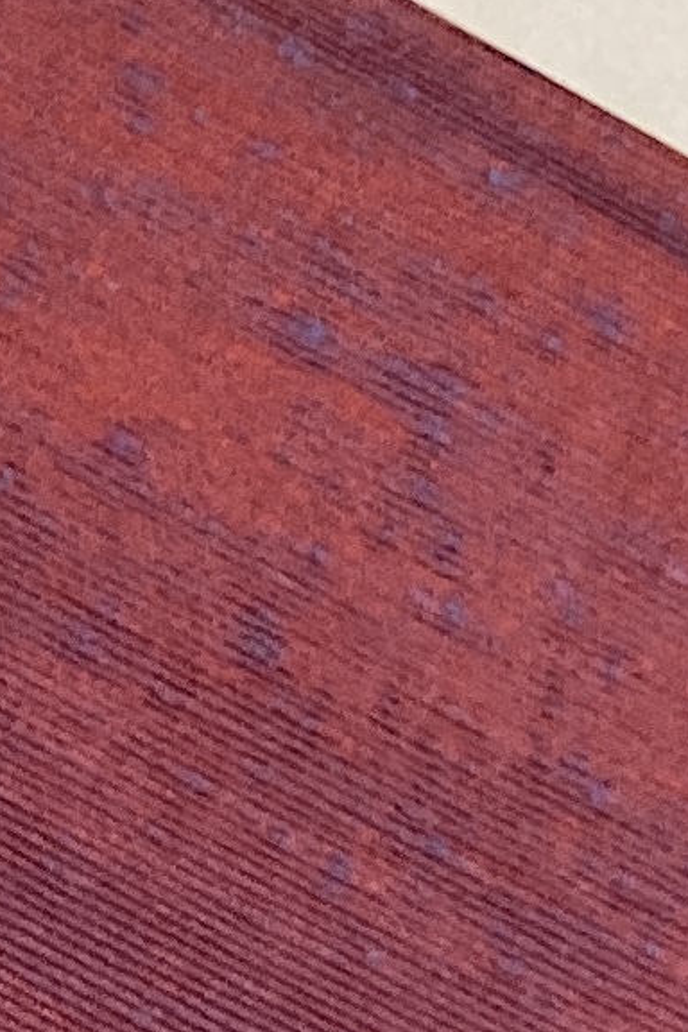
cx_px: -1109
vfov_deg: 9.8
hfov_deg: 6.3
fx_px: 5848
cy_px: -453
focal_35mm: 204
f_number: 1.8
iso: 250
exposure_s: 1/60
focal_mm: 3.99
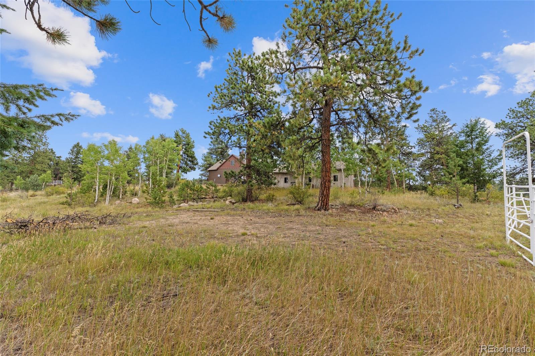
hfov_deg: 100.4
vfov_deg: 77.3
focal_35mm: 15
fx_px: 223
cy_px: 178
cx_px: 268
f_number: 9
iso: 250
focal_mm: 10
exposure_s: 1/80
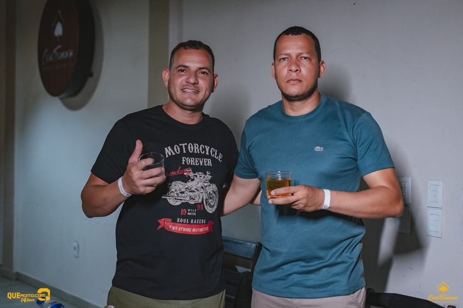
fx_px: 675
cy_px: 154
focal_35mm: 52
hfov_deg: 37.9
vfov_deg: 25.8
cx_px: 232
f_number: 2.5
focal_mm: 35
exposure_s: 1/200
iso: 2500
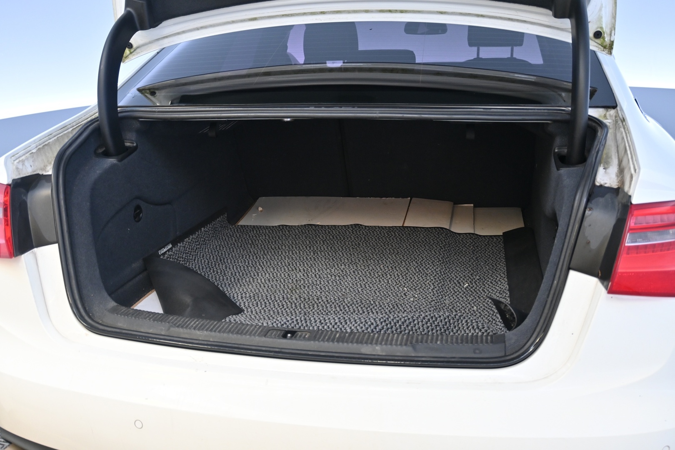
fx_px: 633
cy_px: 225
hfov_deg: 56.1
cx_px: 338
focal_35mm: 34
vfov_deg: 39.1
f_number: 4
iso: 640
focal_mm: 22.5
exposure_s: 1/40
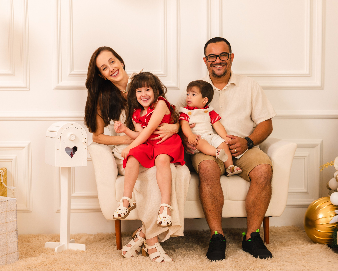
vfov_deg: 26.7
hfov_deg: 33.0
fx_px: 570
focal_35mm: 57
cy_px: 135
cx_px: 183
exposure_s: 1/200
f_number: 4.5
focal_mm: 50
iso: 320
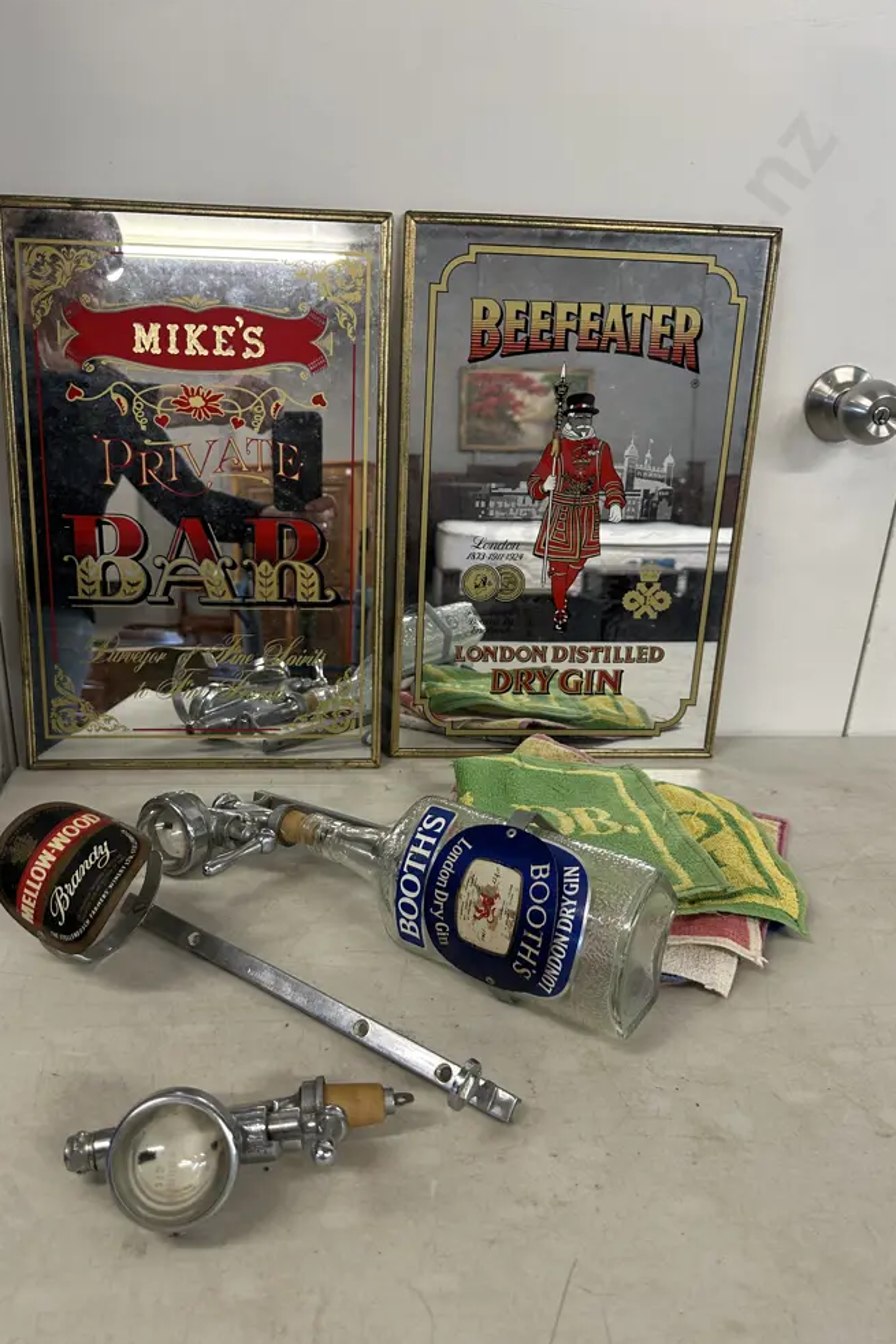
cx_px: 399
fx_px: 971
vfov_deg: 69.4
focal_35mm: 26
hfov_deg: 49.4
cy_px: 685
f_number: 1.78
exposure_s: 1/50
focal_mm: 6.86
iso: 125
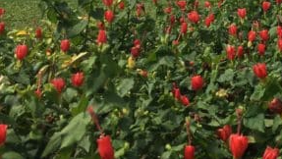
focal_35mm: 88
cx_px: 344
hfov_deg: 22.2
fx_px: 659
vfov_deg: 12.7
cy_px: -115
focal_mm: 4.15
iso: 25
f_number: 2.2
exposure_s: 1/2404
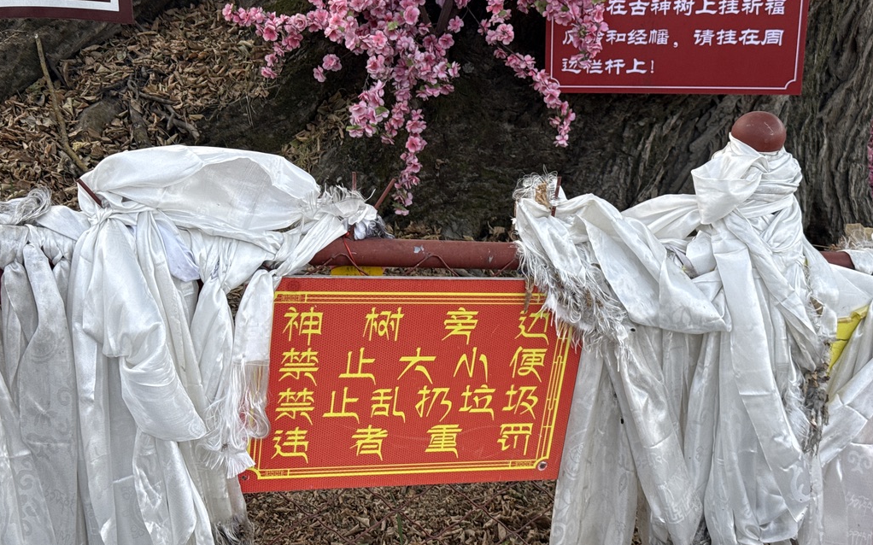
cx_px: 436
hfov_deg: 39.6
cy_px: 271
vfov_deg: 25.3
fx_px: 1213
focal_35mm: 51
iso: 80
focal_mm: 6.76
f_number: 1.78
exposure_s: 1/561
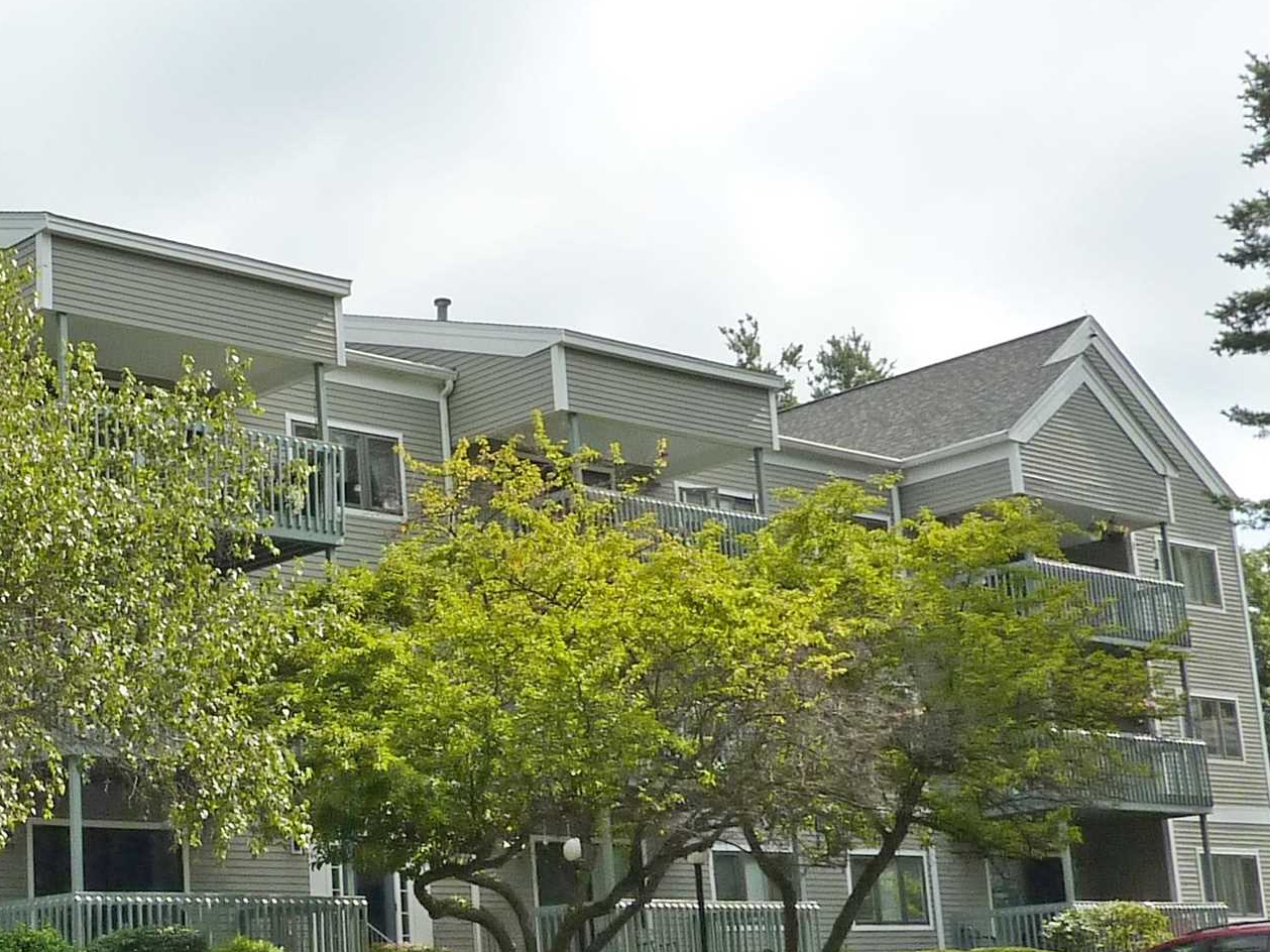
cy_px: 583
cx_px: 170
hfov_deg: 30.5
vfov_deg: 24.0
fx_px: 2238
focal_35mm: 61
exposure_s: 1/500
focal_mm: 4.1
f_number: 5
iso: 125
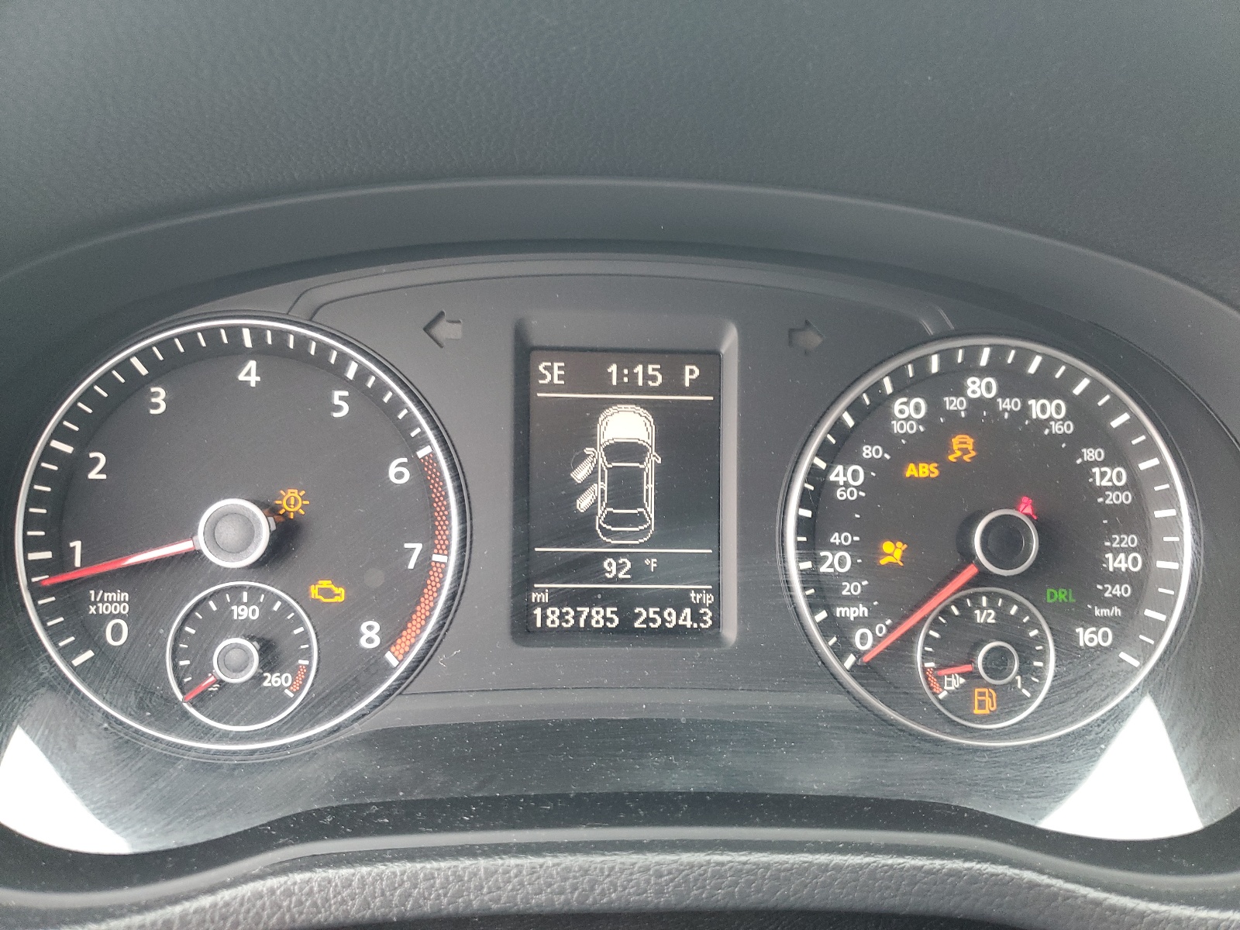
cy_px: 465
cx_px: 620
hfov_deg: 67.3
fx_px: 931
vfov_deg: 53.1
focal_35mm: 26
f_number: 1.5
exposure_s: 1/60.2
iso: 109
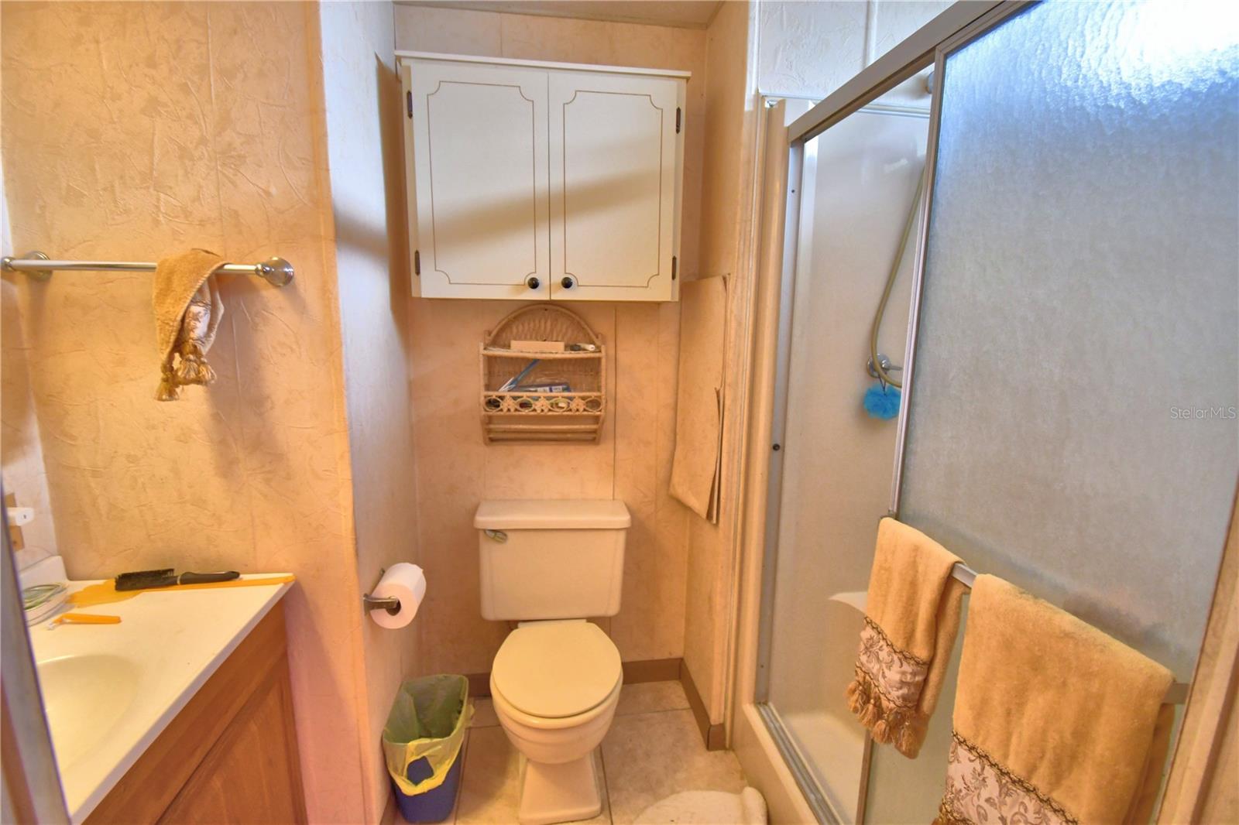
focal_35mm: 15
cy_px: 412
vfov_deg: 77.3
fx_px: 516
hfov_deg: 100.4
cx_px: 620
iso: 1250
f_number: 4.5
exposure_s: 1/30
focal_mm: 10
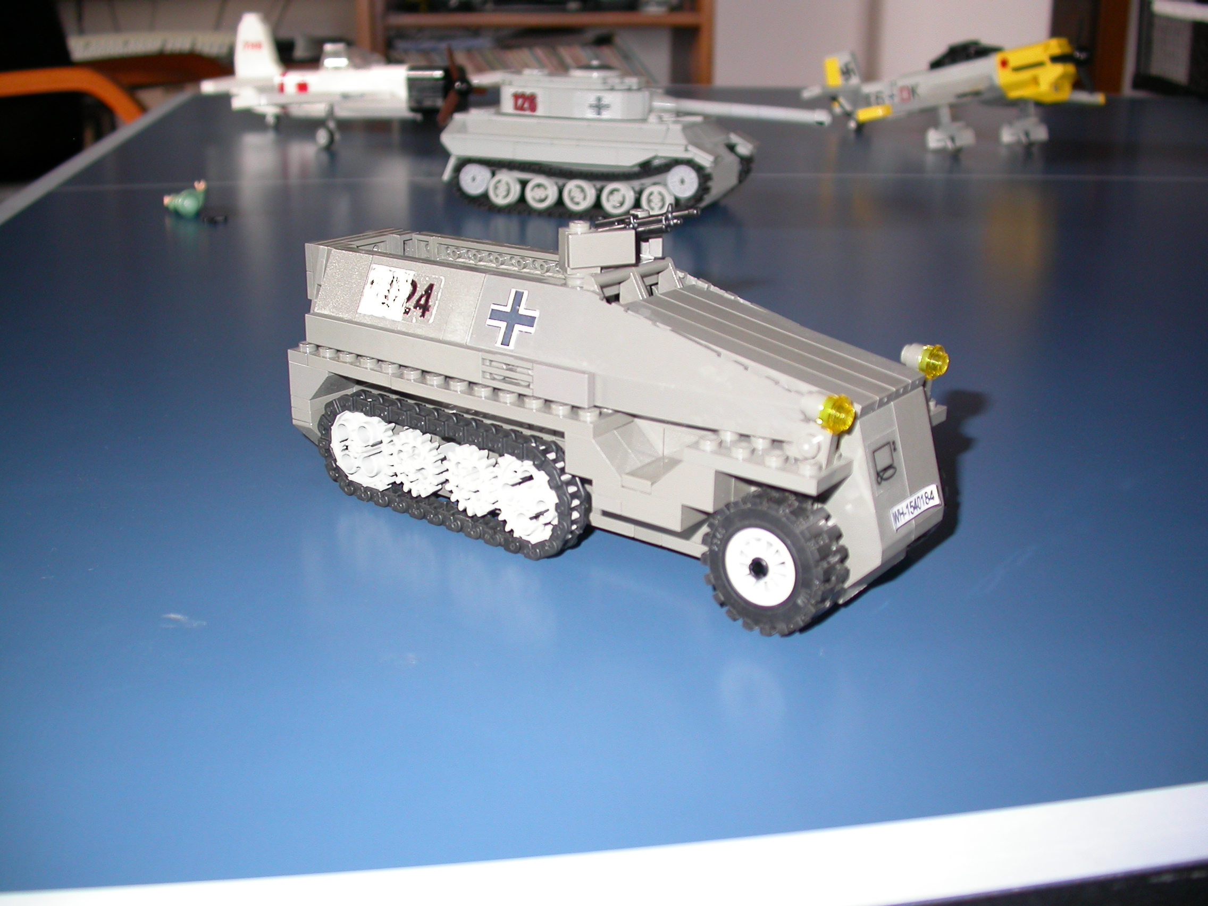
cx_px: 604
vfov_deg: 37.7
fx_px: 1326
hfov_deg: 49.0
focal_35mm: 38
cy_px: 453
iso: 100
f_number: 2.6
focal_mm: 7.85
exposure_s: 1/60
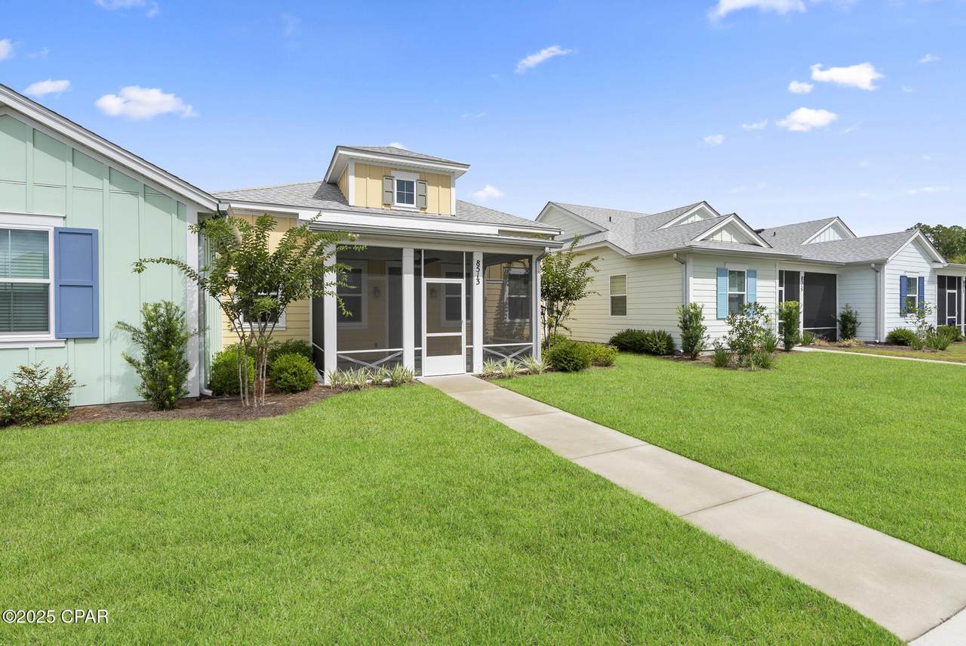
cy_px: 323
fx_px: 430
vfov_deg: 73.8
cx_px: 483
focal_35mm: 16
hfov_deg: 96.7
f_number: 4
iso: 320
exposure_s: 1/3200
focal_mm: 16
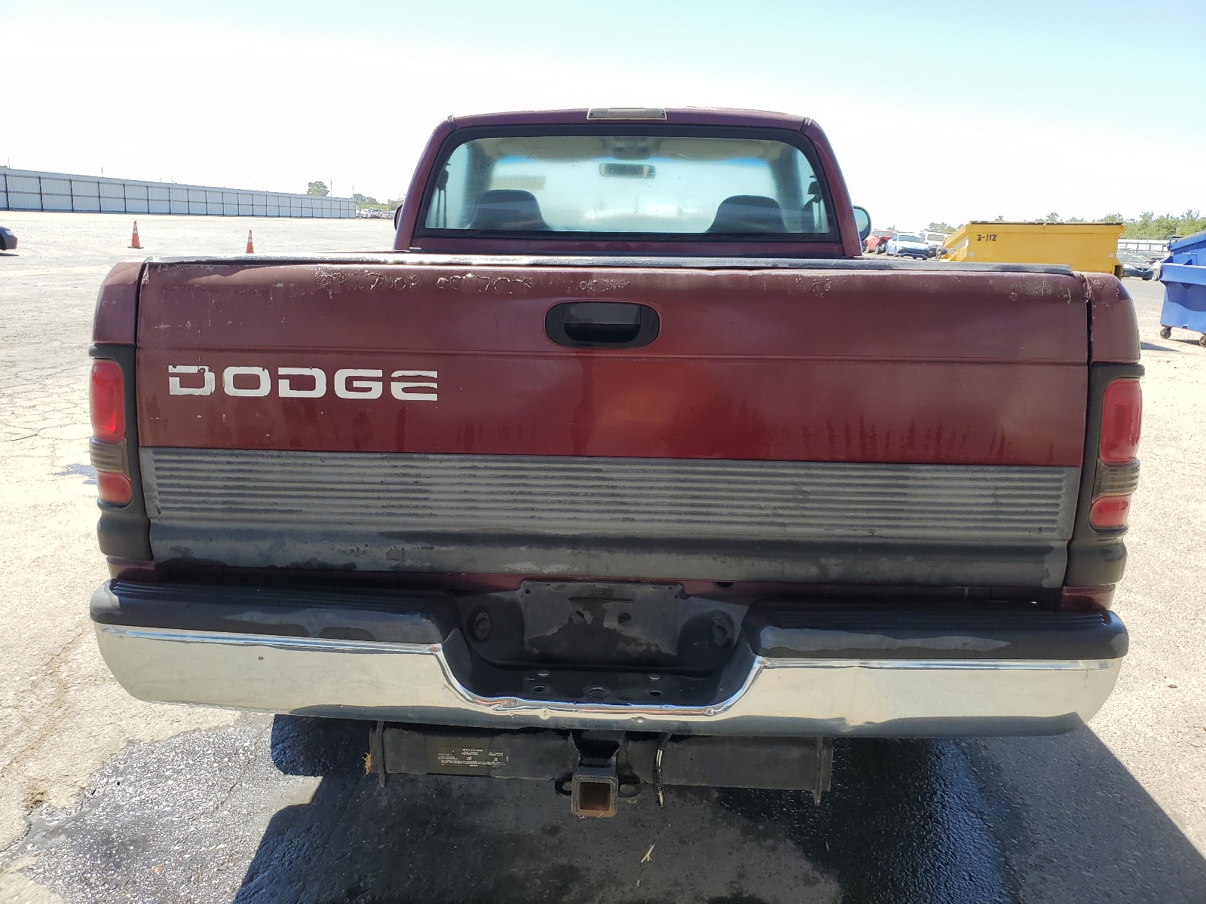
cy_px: 452
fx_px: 906
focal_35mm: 26
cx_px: 603
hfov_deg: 67.3
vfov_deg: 53.1
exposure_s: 1/1250
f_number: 1.5
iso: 50
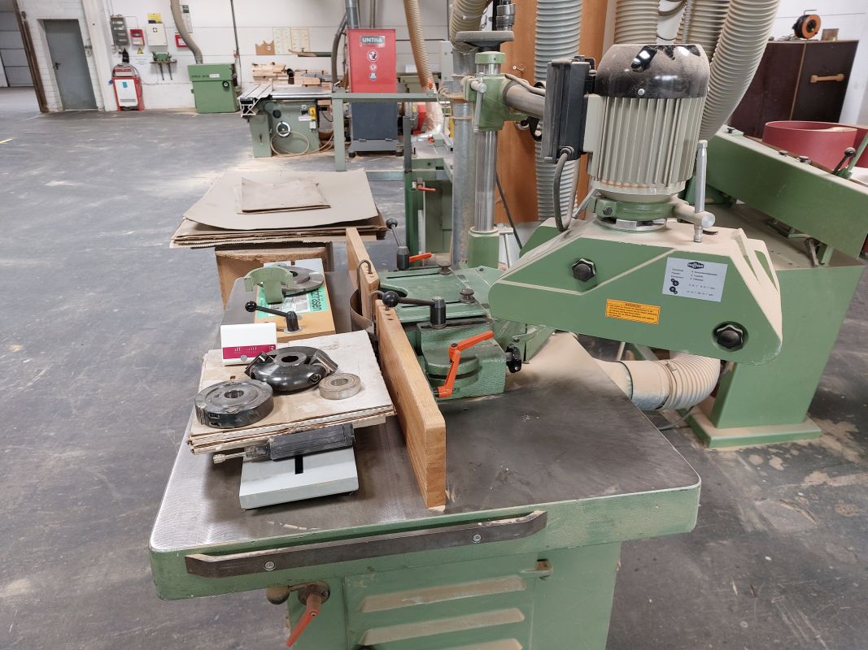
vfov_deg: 54.9
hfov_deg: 69.4
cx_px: 434
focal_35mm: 25
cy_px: 325
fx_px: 627
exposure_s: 1/50
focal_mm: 5.23
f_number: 1.8
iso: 200
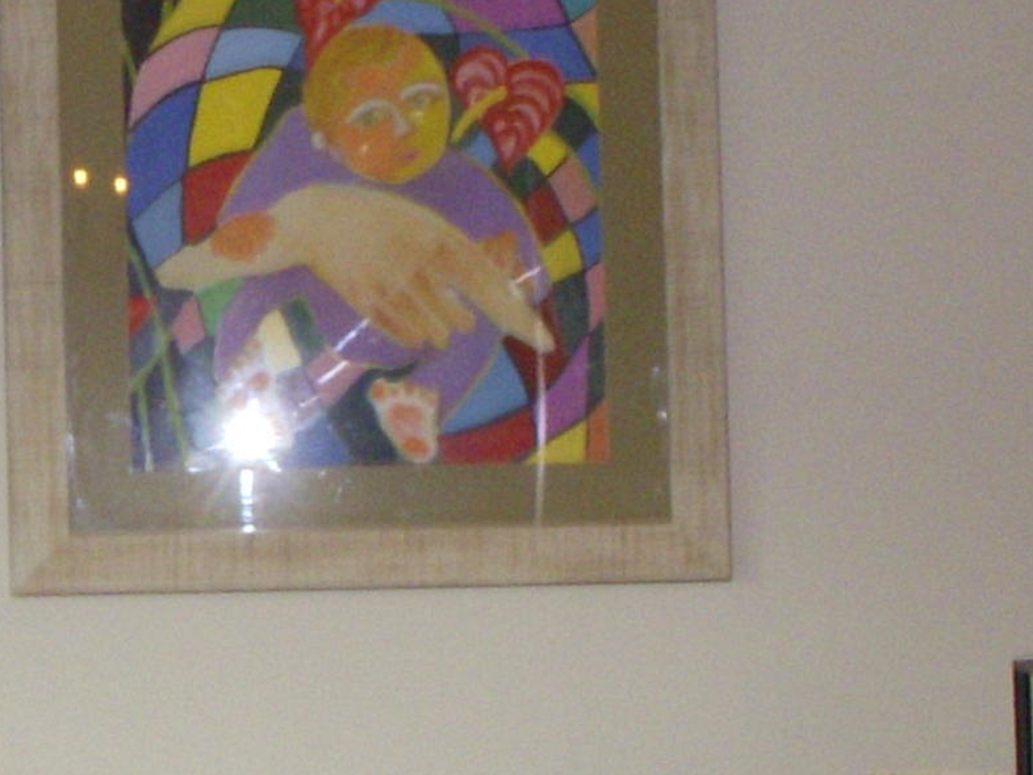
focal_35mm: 145
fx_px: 4328
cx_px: -33
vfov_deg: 10.2
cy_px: 415
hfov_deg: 13.4
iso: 250
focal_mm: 6.3
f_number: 3.3
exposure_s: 1/80
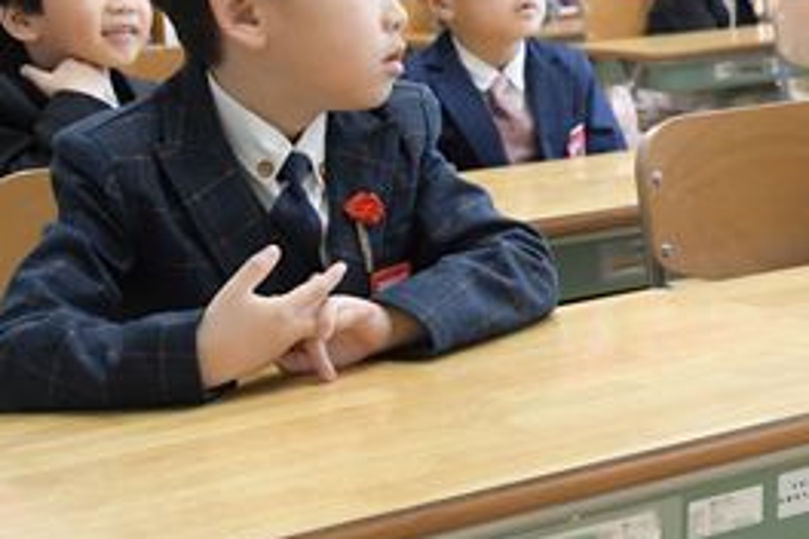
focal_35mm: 91
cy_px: 81
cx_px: 742
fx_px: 2045
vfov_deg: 14.9
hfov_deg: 21.8
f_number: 5.6
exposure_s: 1/125
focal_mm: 32
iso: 3200
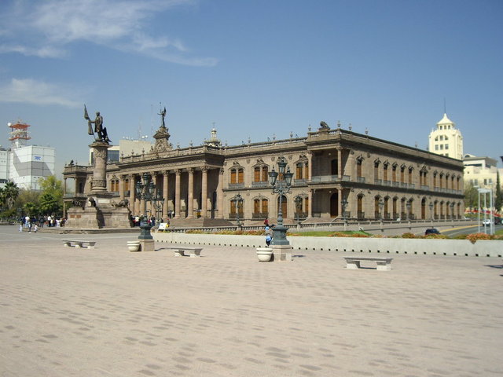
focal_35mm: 38
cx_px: 252
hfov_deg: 49.0
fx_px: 552
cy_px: 188
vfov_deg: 37.7
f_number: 4.3
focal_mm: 6.2
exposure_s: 1/500
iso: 50
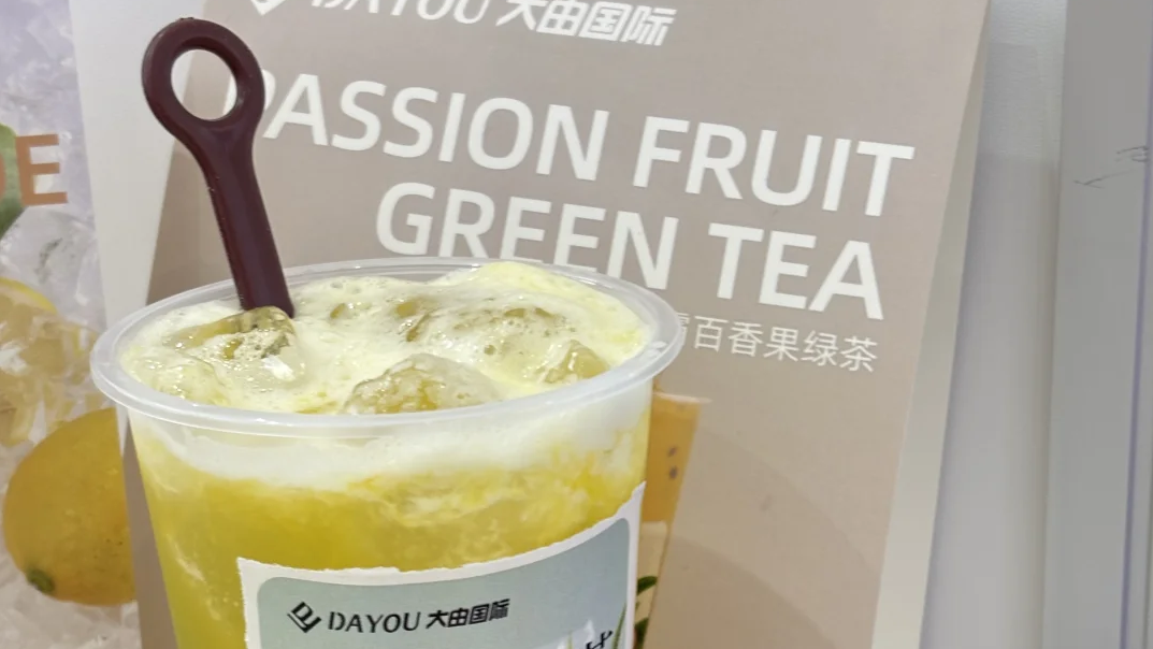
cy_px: 508
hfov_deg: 27.9
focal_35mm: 76
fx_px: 2324
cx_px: 579
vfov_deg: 15.8
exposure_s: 1/50
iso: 64
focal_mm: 5.96
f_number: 1.6
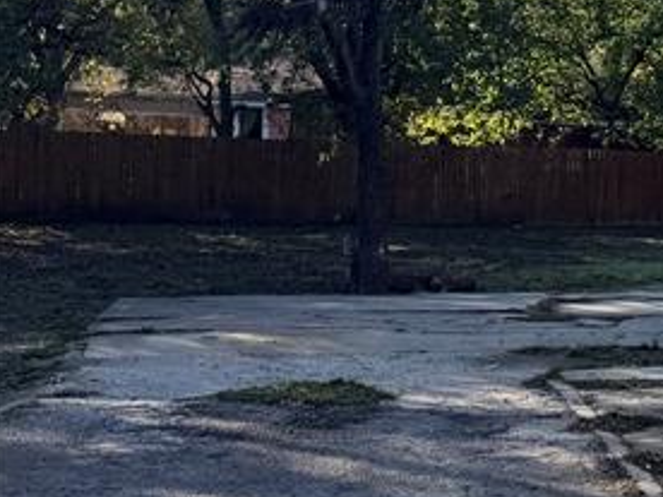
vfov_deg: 16.6
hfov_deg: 17.5
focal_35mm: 89
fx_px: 1705
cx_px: 1218
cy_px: 199
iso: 80
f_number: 1.78
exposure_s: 1/1818
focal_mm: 6.76
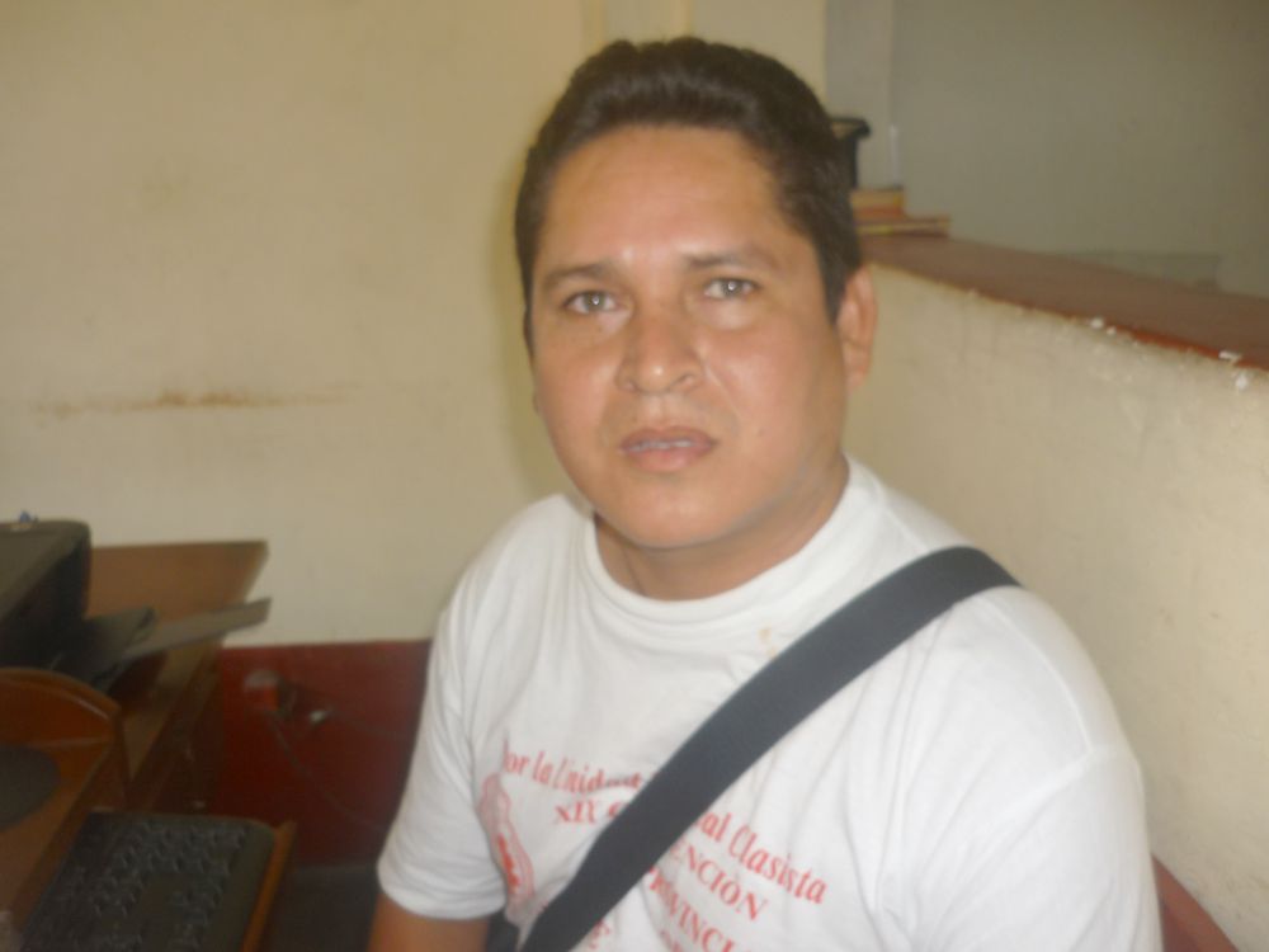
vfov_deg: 42.9
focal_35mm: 33
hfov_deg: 55.4
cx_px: 634
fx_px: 1210
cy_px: 476
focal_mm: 5.5
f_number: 2.8
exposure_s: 1/30
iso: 100
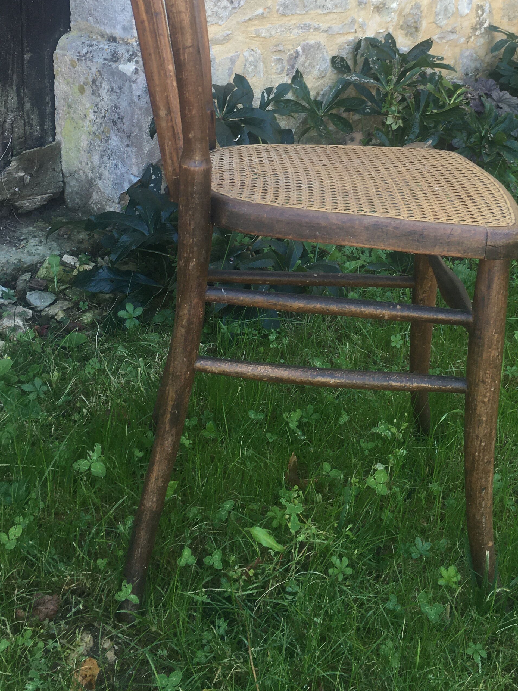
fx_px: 918
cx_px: 319
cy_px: 144
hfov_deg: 31.4
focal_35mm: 46
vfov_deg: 39.7
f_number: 2.2
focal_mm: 4.15
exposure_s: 1/100
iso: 32
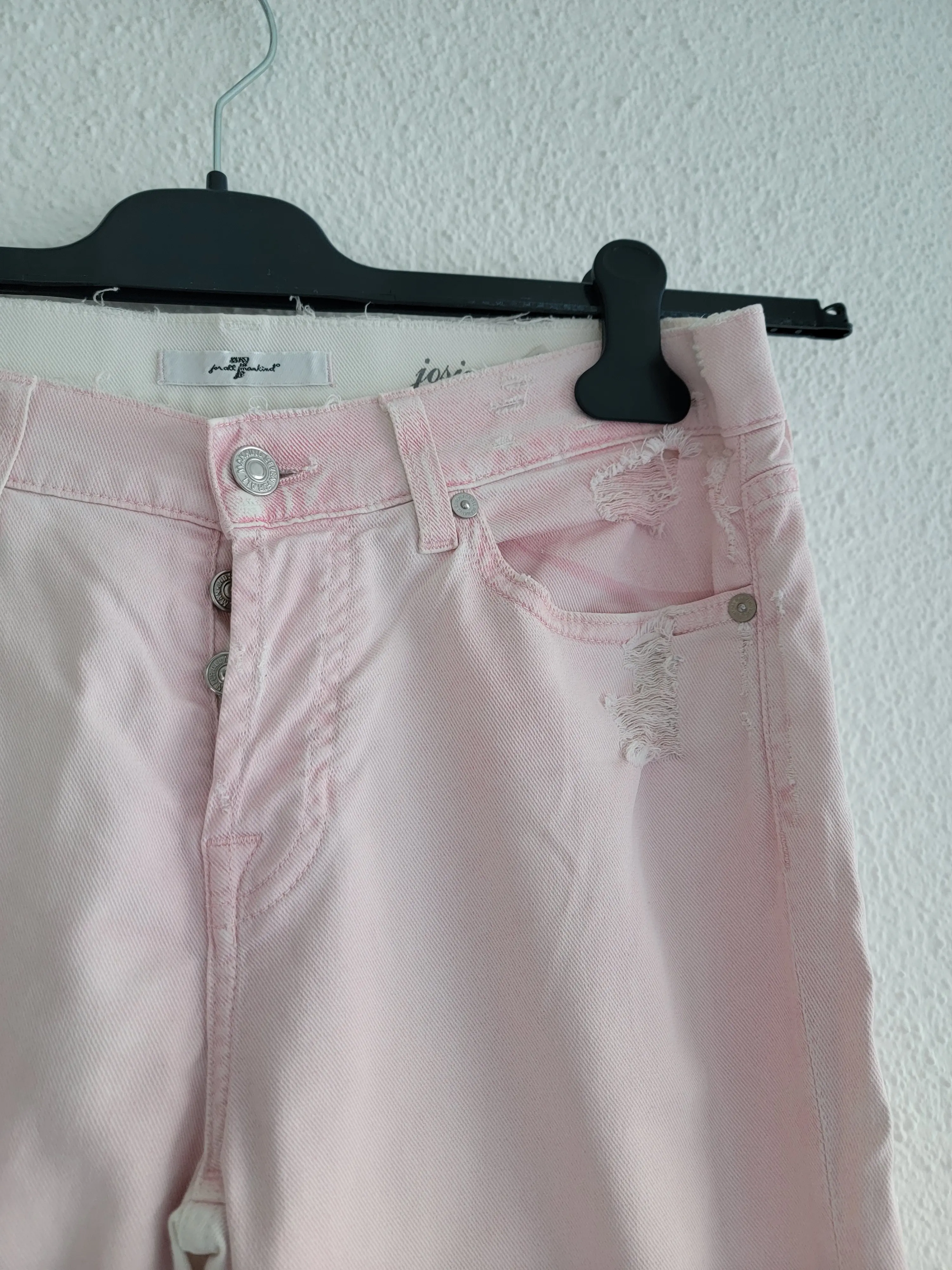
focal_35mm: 24
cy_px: 635
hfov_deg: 56.8
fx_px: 880
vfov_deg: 71.6
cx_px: 476
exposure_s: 1/40
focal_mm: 6.7
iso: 250
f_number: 1.8
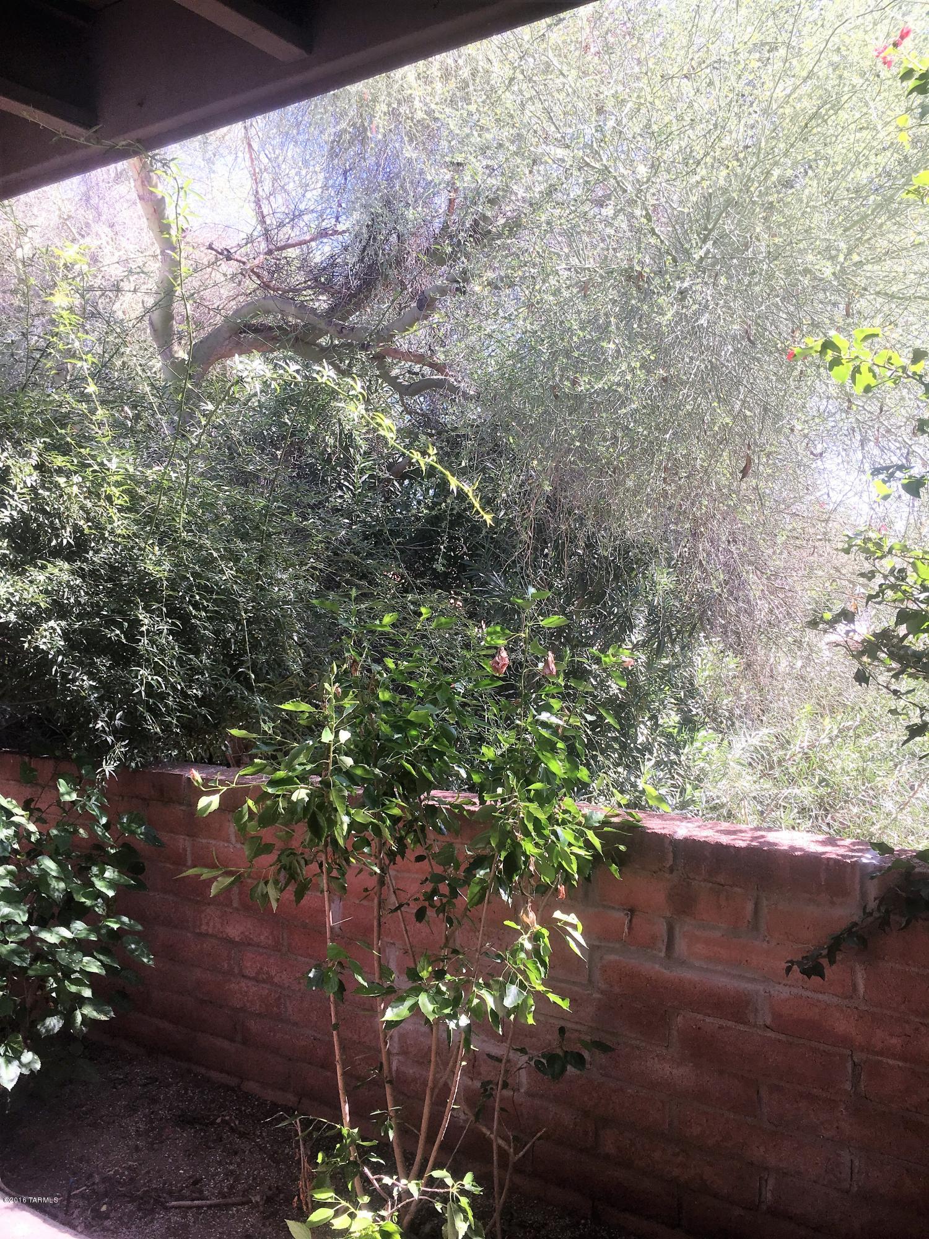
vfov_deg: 61.7
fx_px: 1038
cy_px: 620
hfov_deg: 48.2
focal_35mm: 29
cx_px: 464
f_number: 2.2
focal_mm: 4.15
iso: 25
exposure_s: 1/238
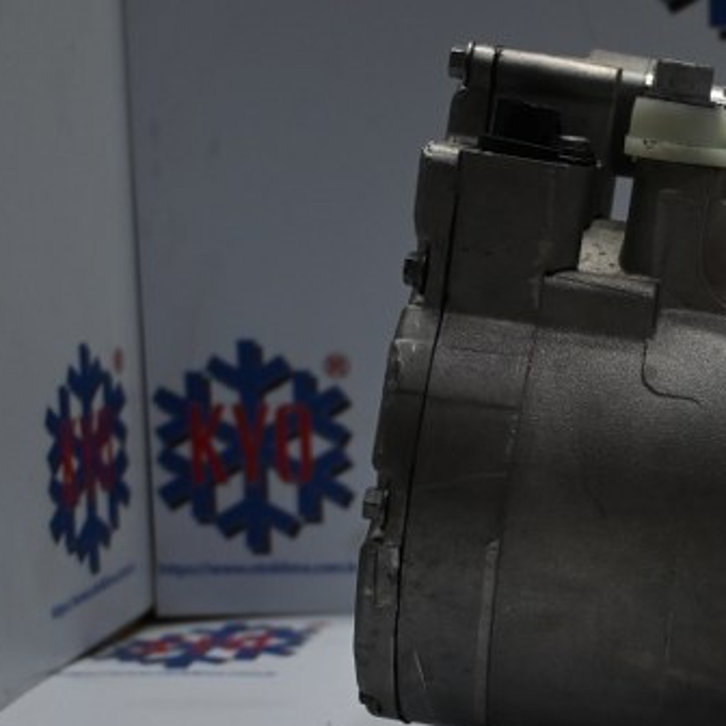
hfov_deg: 19.5
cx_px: 815
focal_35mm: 85
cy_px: 435
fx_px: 2017
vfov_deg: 20.4
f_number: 4.5
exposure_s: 1/125
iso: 500
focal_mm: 28
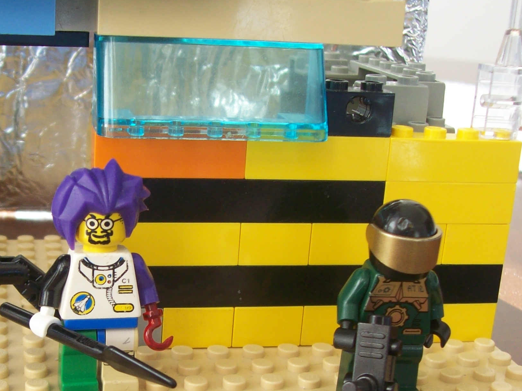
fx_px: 950
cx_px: 126
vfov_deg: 23.0
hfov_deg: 30.2
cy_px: 307
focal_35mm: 63
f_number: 2.7
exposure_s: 1/148
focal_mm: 6
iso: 80
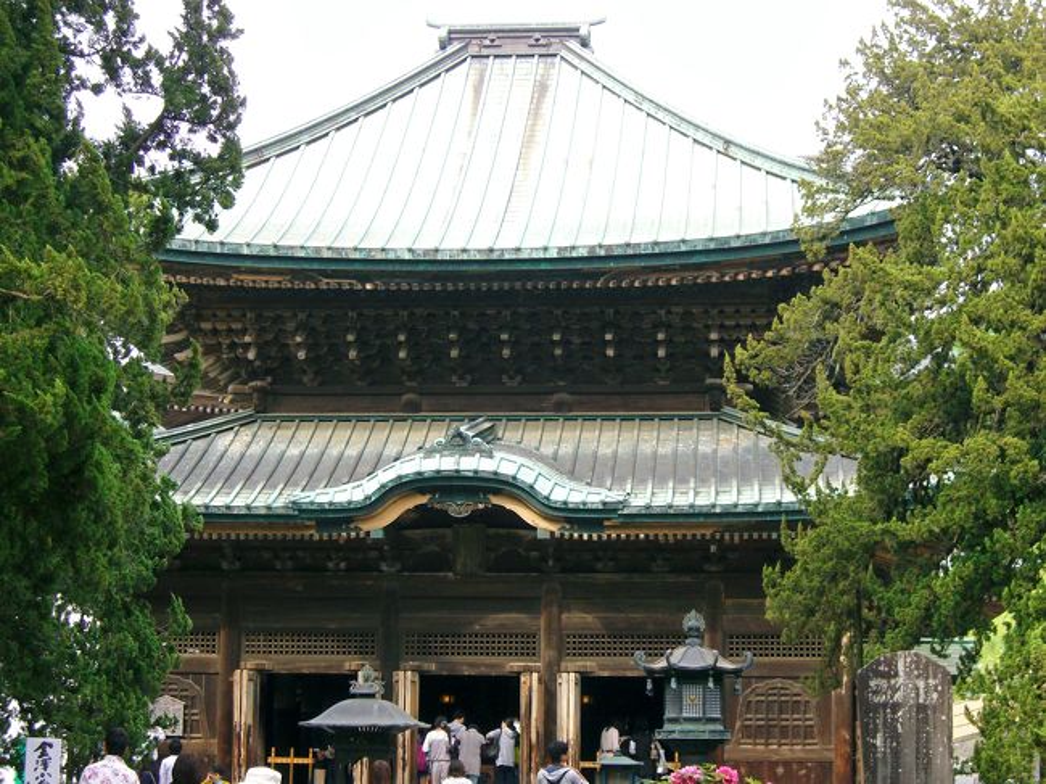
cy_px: 392
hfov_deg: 25.0
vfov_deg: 18.9
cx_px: 523
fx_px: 2356
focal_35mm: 78
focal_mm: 16.3
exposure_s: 1/200
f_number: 4.3
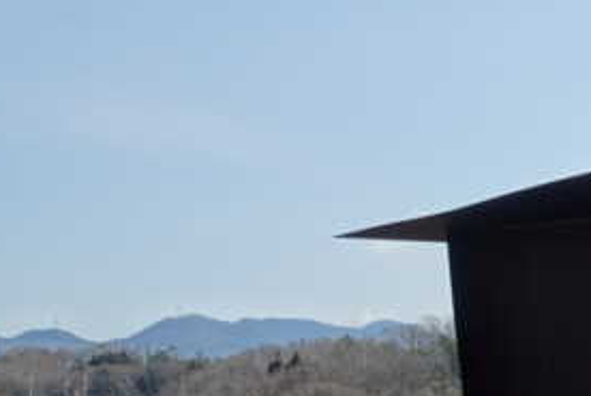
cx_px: 831
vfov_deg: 17.3
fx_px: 1283
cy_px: 347
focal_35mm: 78
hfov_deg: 22.3
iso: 125
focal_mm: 8.8
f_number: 4
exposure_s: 1/100
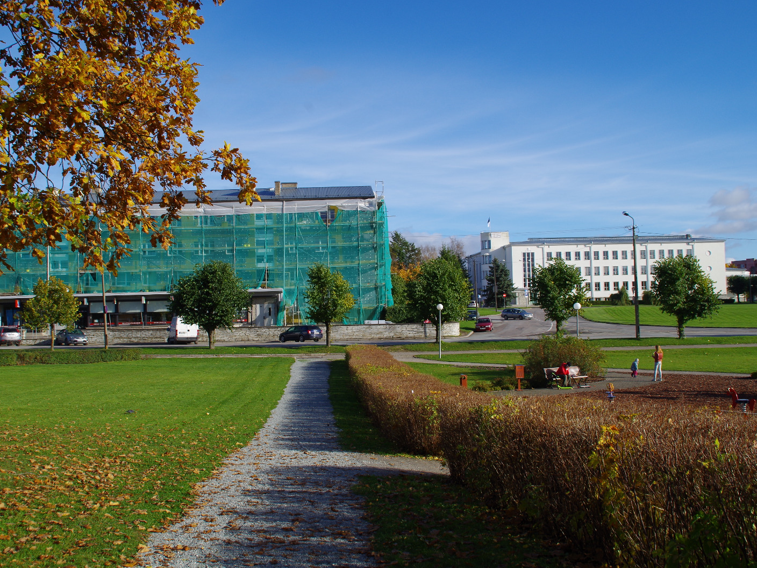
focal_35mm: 40
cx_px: 347
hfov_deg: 46.8
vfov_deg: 36.0
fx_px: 875
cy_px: 281
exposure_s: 1/160
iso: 100
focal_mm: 24
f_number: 11
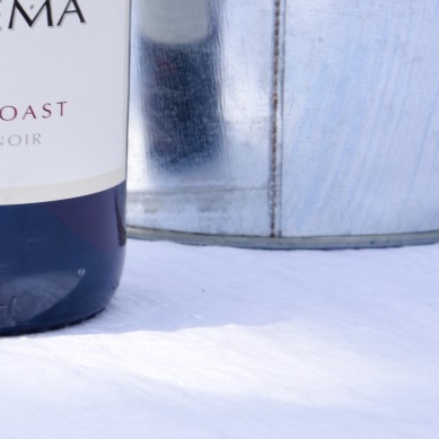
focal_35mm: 235
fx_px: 3372
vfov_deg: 7.4
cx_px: -125
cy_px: 68
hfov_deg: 7.4
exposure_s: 1/25
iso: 100
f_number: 18
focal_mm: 105
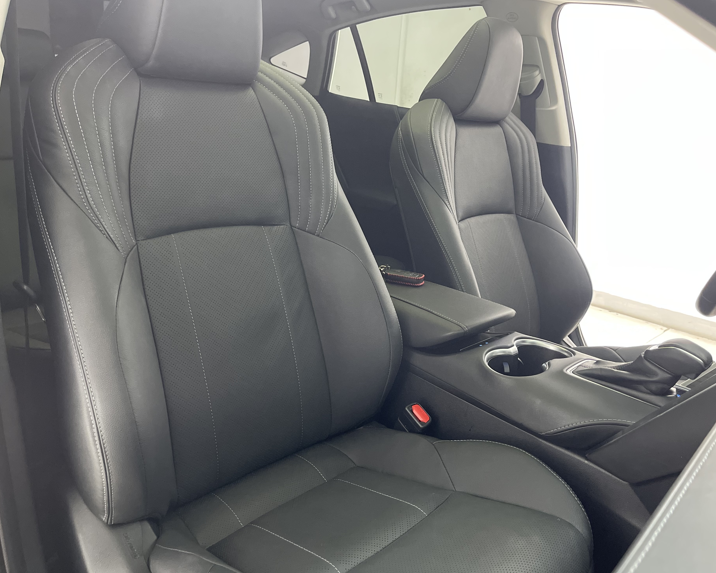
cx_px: 372
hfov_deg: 62.2
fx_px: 593
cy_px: 277
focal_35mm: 28
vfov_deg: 51.5
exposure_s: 1/50
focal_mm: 5.1
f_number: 1.6
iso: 500
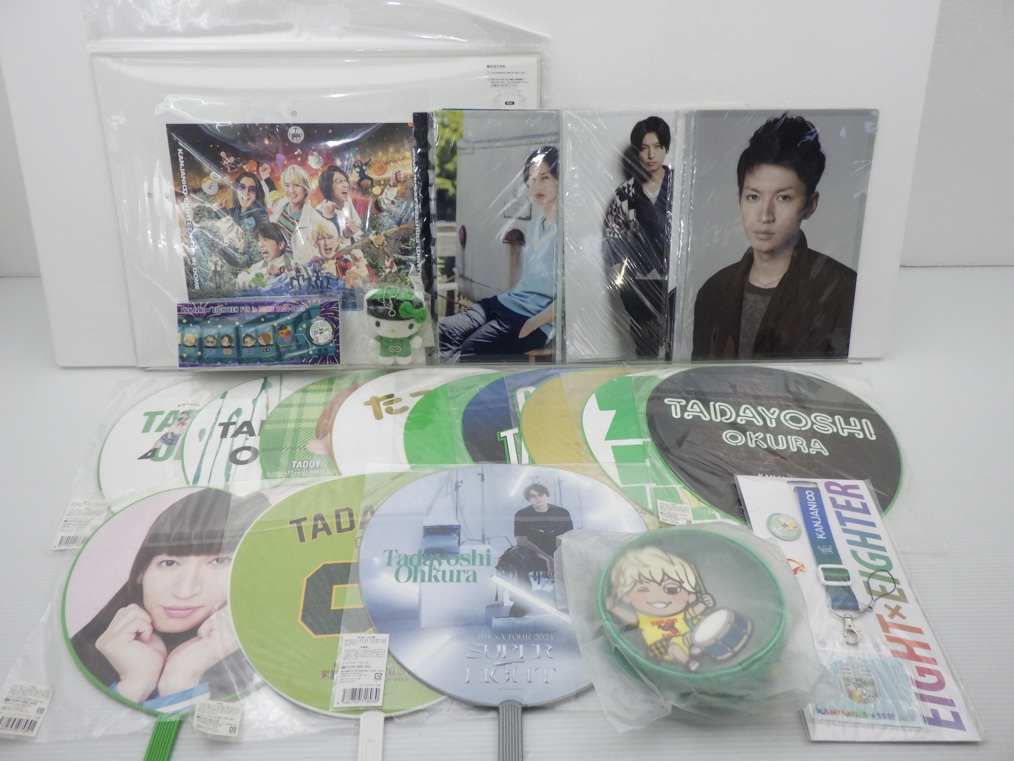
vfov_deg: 49.7
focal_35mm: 28
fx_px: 820
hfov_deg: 63.4
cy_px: 380
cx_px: 507
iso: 400
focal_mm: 5
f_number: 3.5
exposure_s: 1/125
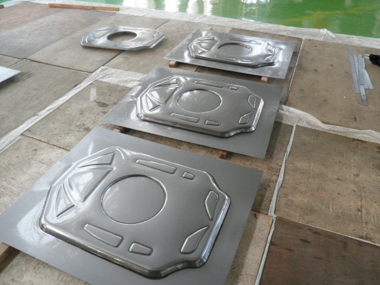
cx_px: 190
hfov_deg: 63.4
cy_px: 142
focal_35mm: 28
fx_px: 307
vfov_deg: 49.7
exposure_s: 1/30
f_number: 3.2
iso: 160
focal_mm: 5
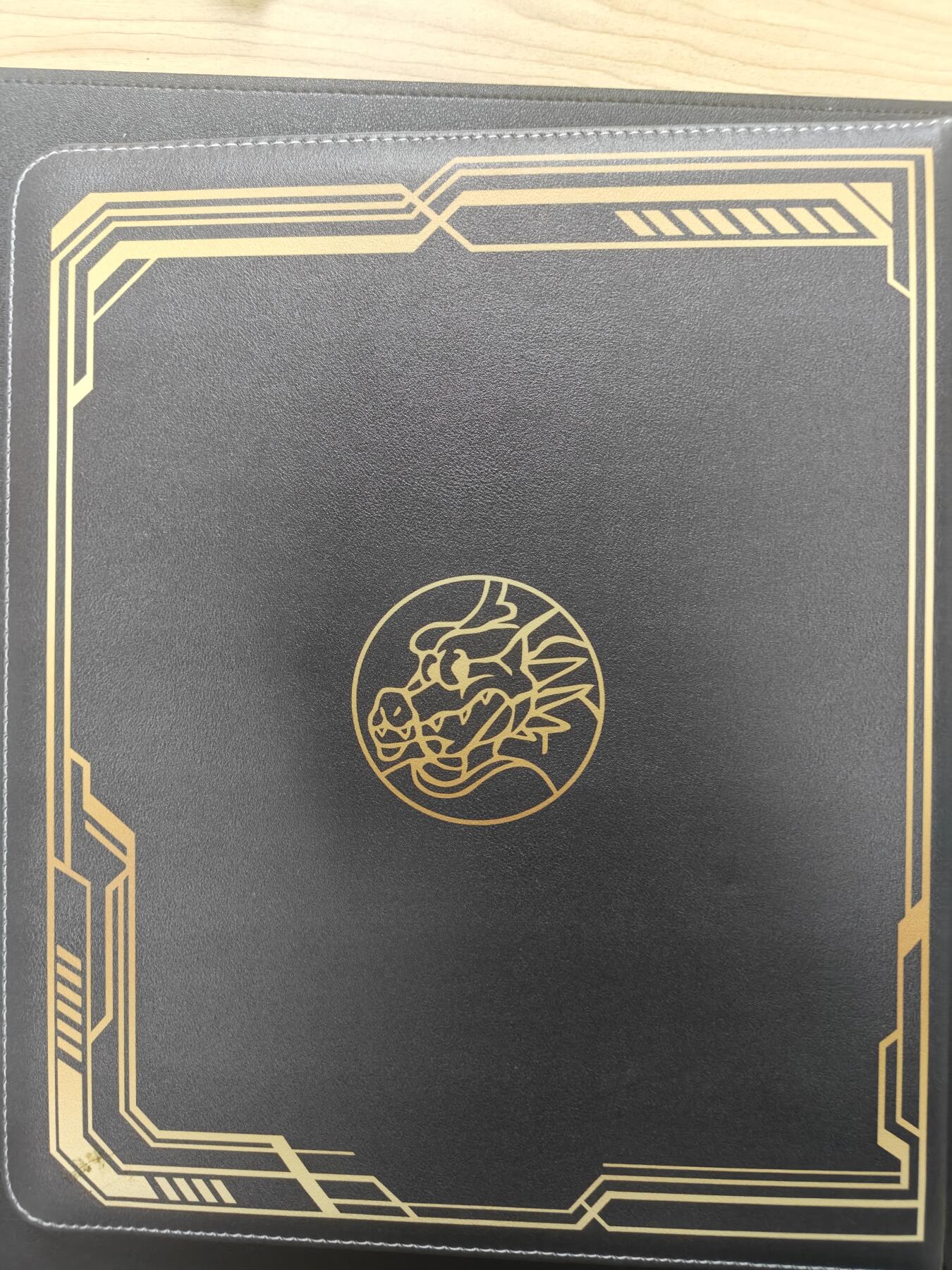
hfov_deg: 56.8
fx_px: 880
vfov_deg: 71.6
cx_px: 476
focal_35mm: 24
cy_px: 635
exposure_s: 1/39
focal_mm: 5.59
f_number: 1.8
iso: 160
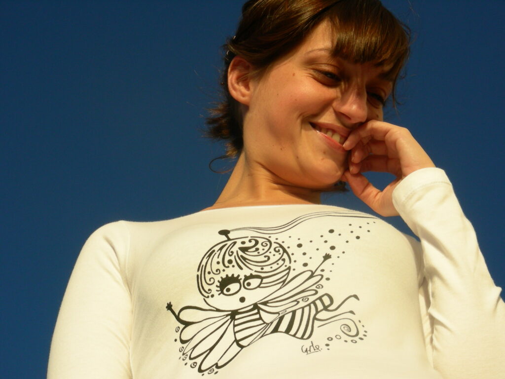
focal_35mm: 99
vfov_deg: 14.9
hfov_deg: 19.8
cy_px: 190
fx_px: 1444
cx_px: 252
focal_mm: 16.5
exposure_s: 1/360
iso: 50
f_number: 5.6
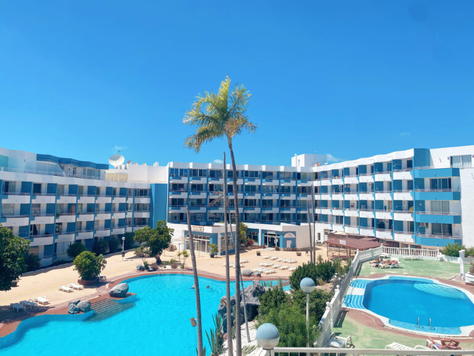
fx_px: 356
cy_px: 178
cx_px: 237
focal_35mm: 26
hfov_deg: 67.3
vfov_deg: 53.1
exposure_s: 1/4608
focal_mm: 4.25
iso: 32
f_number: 1.8
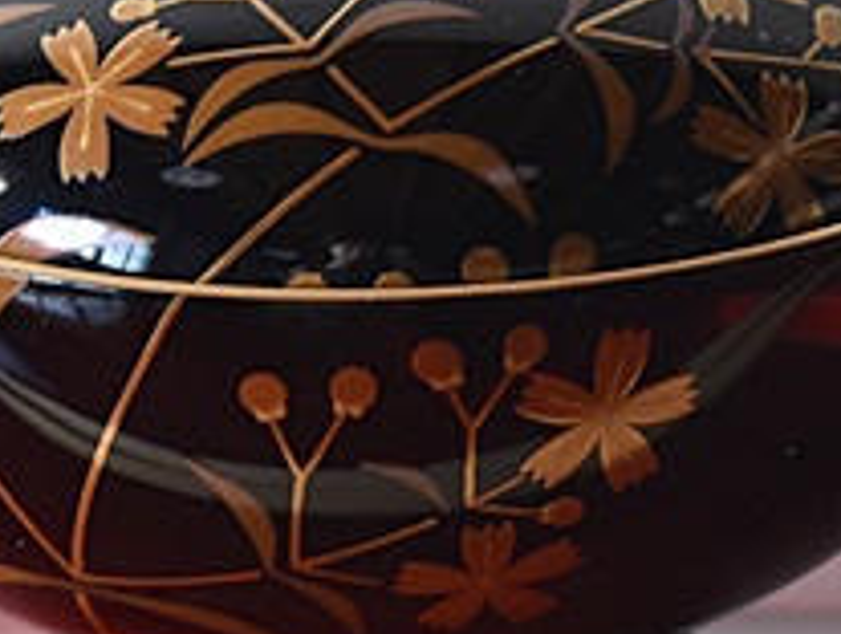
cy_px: 47
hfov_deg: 6.5
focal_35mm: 306
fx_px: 7444
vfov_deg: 4.9
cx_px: 256
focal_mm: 55
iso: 800
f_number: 5.6
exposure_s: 1/6
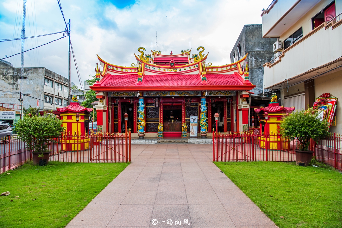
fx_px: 228
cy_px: 114
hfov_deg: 73.7
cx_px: 171
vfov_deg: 53.2
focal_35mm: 24
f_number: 8
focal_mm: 24
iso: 200
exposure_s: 1/100
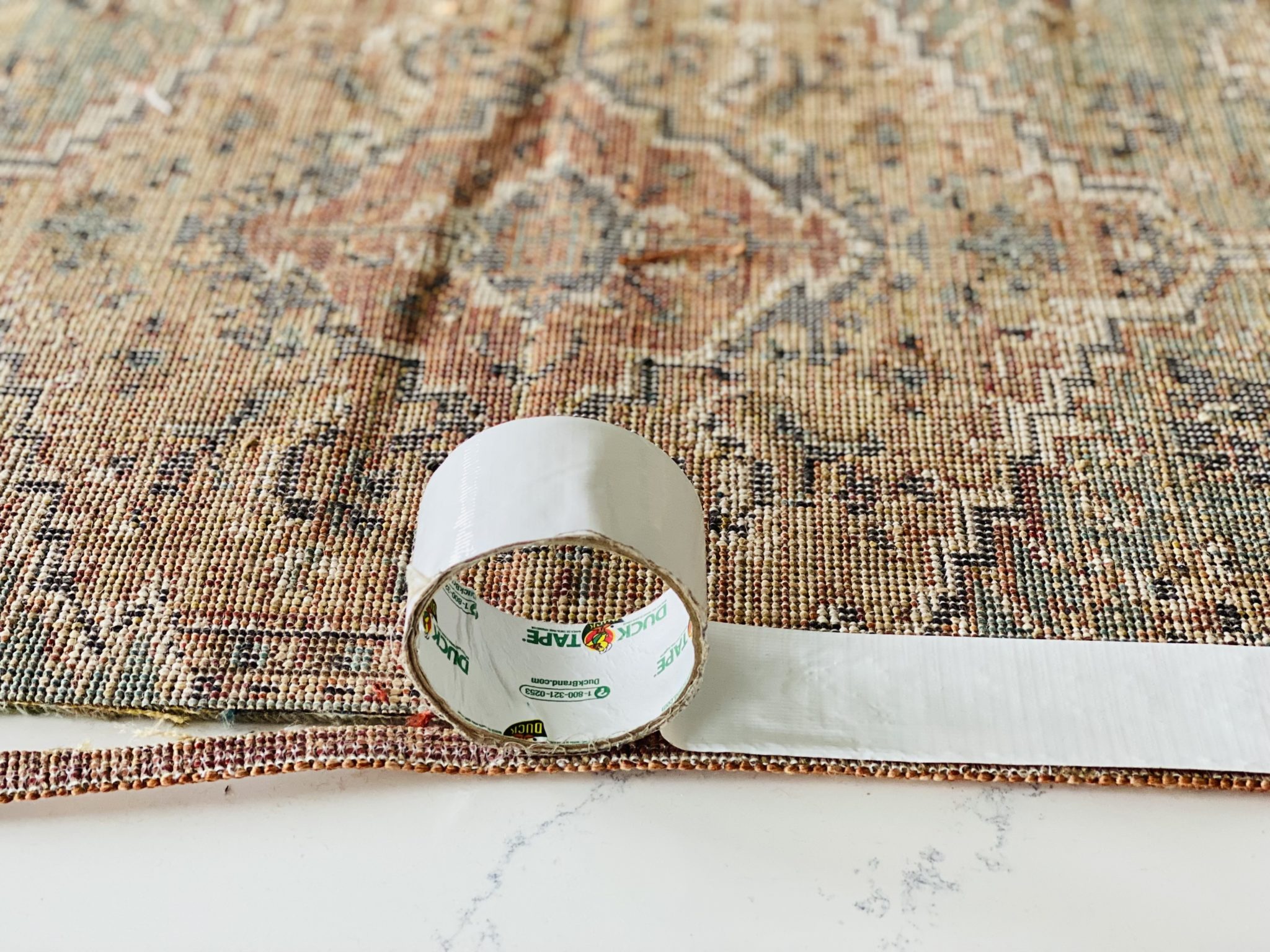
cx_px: 635
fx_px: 1908
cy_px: 476
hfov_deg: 36.8
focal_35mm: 52
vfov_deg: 28.0
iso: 125
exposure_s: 1/56
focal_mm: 6
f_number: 2
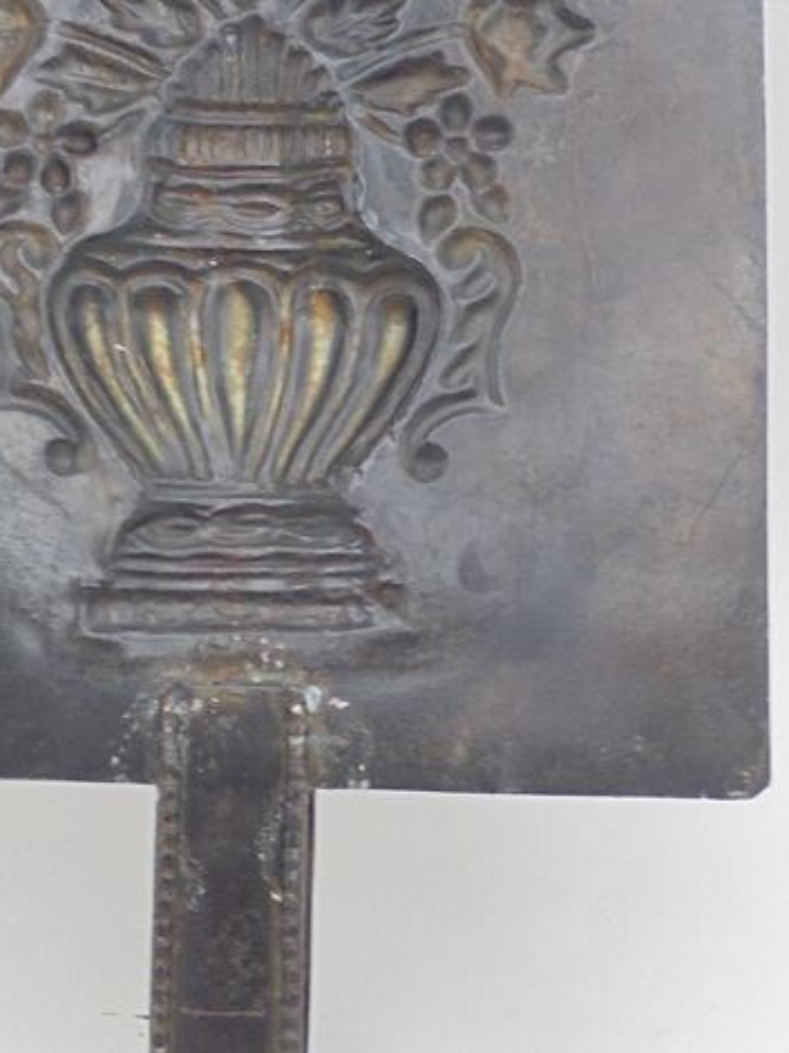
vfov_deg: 29.7
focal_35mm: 65
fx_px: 1976
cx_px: 283
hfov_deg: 22.5
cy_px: 416
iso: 200
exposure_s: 1/30
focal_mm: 6.1
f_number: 4
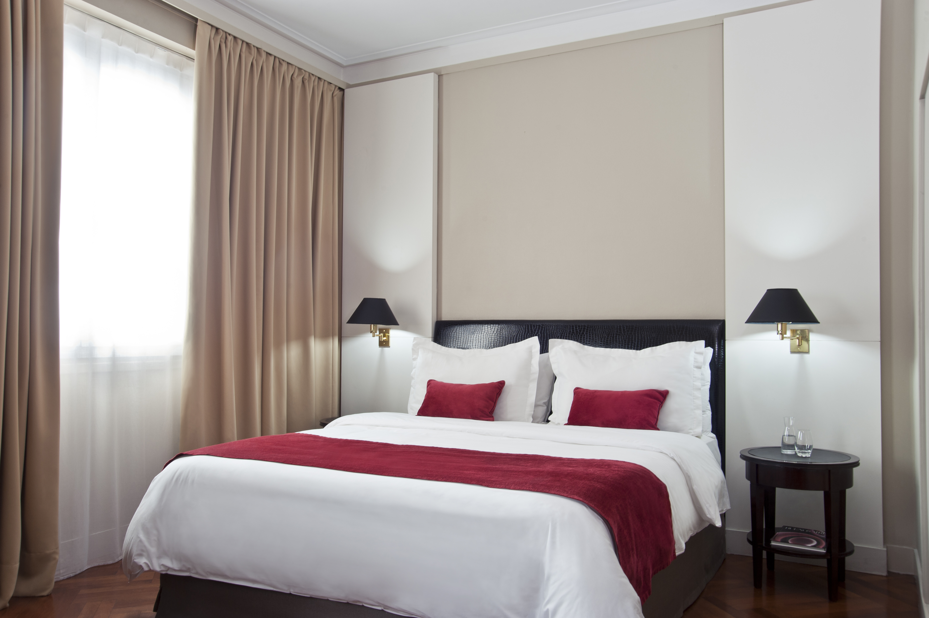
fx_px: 748
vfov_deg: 44.9
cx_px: 464
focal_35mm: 29
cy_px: 309
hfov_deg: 63.7
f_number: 13
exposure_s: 1/2
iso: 200
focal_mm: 29
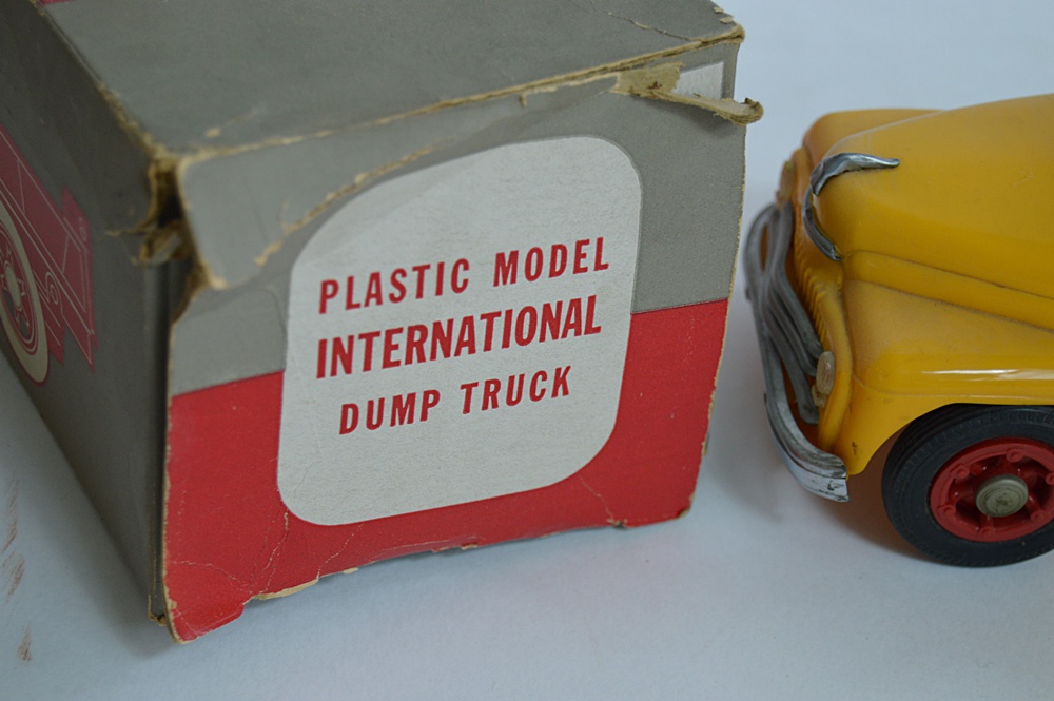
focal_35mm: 82
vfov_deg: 16.5
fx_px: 2413
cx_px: 527
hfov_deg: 24.6
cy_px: 350
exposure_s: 1/60
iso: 450
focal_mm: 55
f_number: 5.6
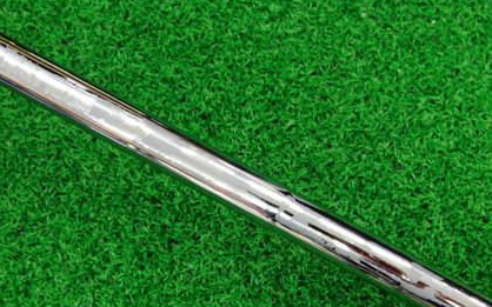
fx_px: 804
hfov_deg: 34.0
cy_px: 186
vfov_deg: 21.6
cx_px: 253
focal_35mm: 60
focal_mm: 6.42
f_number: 3.6
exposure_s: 1/40
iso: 400
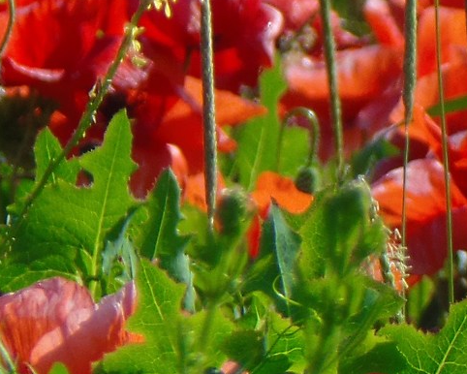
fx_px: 32452
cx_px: 479
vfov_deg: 0.7
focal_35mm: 2347
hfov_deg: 0.8
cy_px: 15
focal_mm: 86.1
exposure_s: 1/500
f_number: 5.9
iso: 100
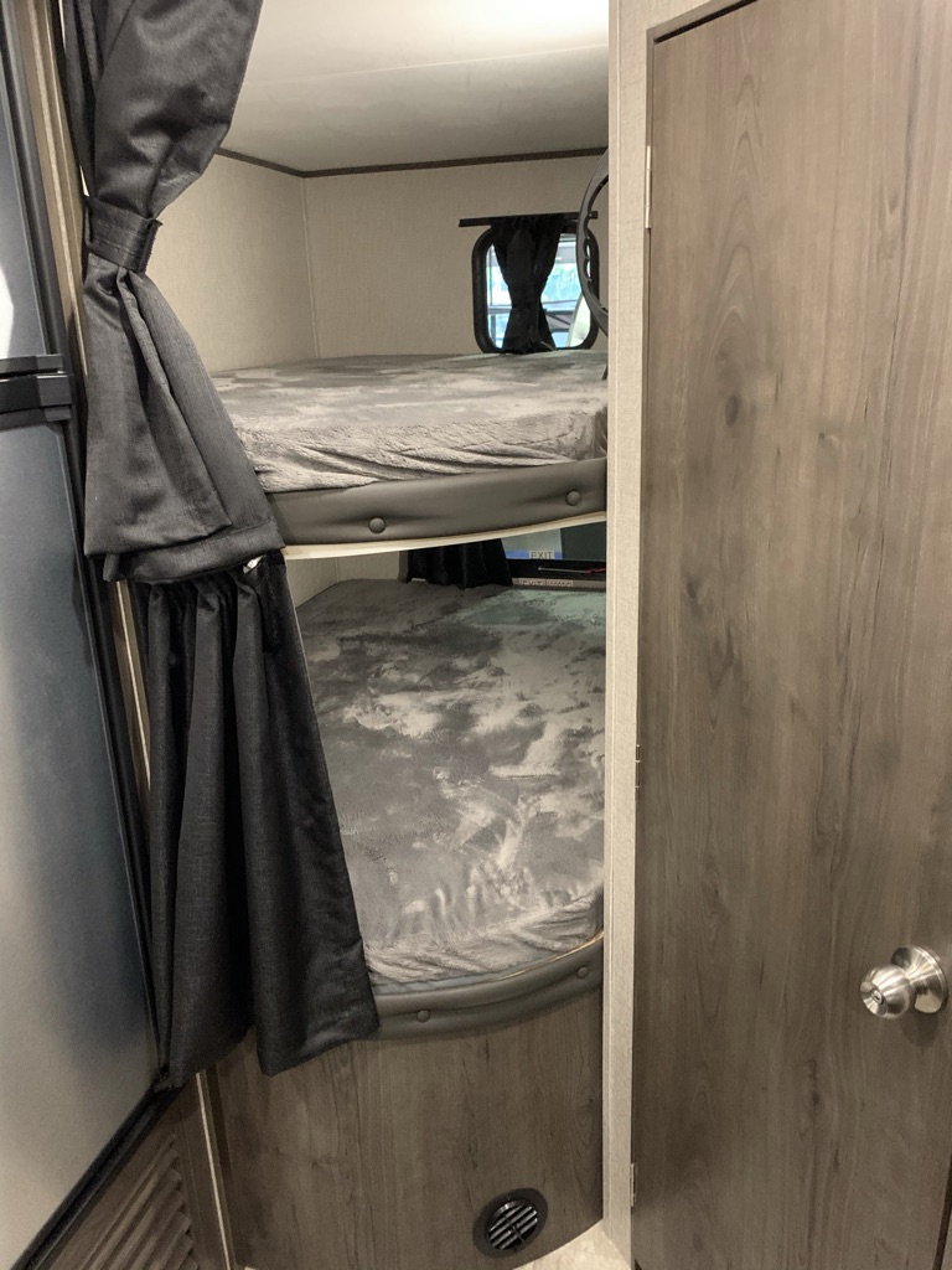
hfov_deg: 53.1
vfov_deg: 67.3
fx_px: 953
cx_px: 476
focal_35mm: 26
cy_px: 635
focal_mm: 4.25
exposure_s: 1/30
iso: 500
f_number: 1.8
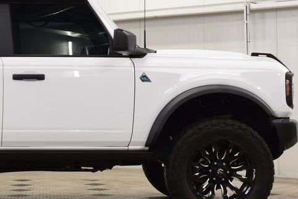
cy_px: 105
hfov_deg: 18.6
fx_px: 894
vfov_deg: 12.7
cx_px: 25
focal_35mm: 108
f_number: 7.1
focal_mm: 34
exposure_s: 1/30
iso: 640
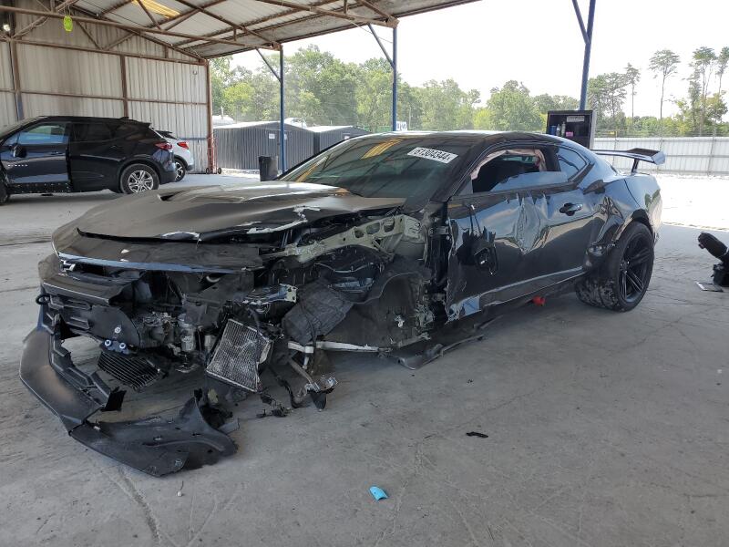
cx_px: 364
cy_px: 274
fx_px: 548
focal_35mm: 26
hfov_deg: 67.3
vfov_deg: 53.1
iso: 50
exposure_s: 1/833
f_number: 1.5
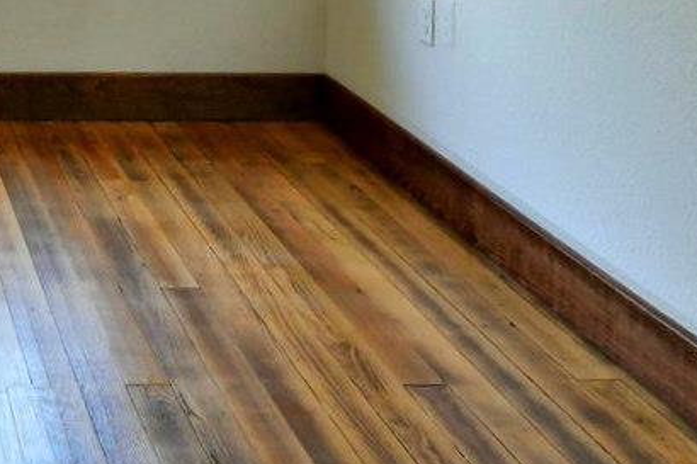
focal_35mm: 65
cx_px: -136
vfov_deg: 18.6
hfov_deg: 27.3
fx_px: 1258
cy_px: -218
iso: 2500
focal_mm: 14
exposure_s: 1/200
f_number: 7.1
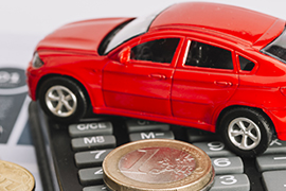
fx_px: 1851
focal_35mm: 233
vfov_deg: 5.9
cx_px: 13
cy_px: 151
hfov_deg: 8.8
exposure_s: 1/160
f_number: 14
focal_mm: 105
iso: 250
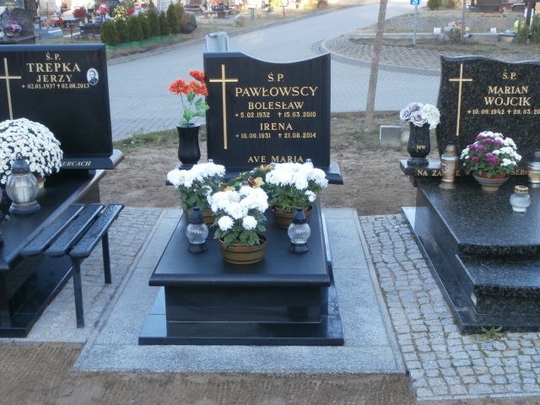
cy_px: 202
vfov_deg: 30.9
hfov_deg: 40.4
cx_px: 270
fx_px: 733
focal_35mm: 47
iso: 100
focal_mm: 8.29
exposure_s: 1/50
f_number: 4.2
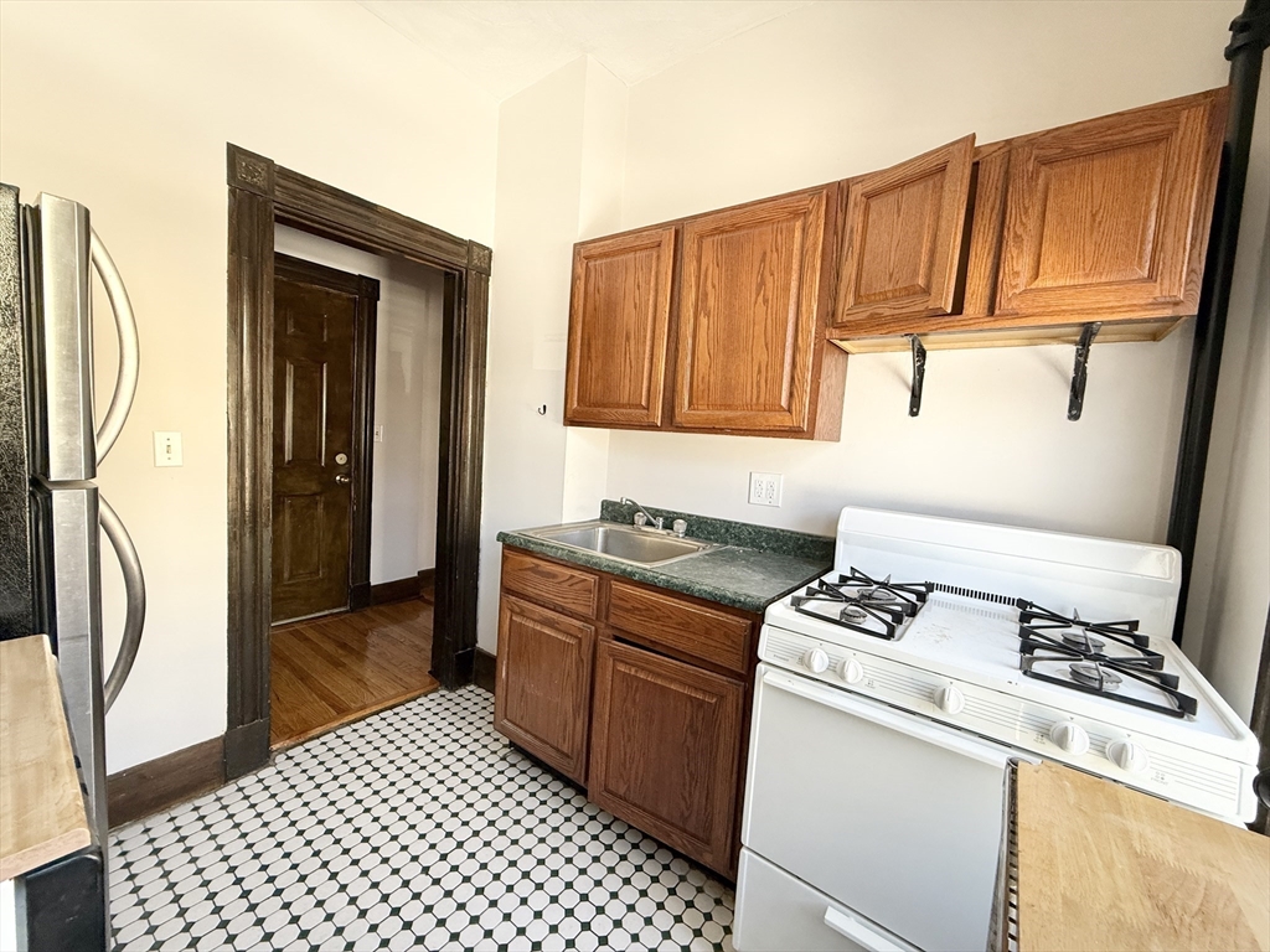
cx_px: 635
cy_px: 476
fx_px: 514
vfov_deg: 85.7
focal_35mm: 14
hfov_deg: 102.1
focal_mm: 2.22
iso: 200
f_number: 2.2
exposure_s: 1/99
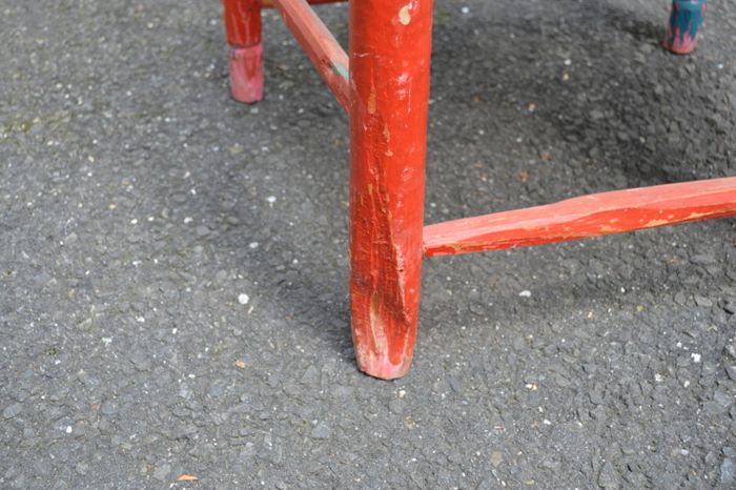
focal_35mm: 51
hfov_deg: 38.9
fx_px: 1042
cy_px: 245
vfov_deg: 26.5
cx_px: 368
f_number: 5
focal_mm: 34
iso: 400
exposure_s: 1/40
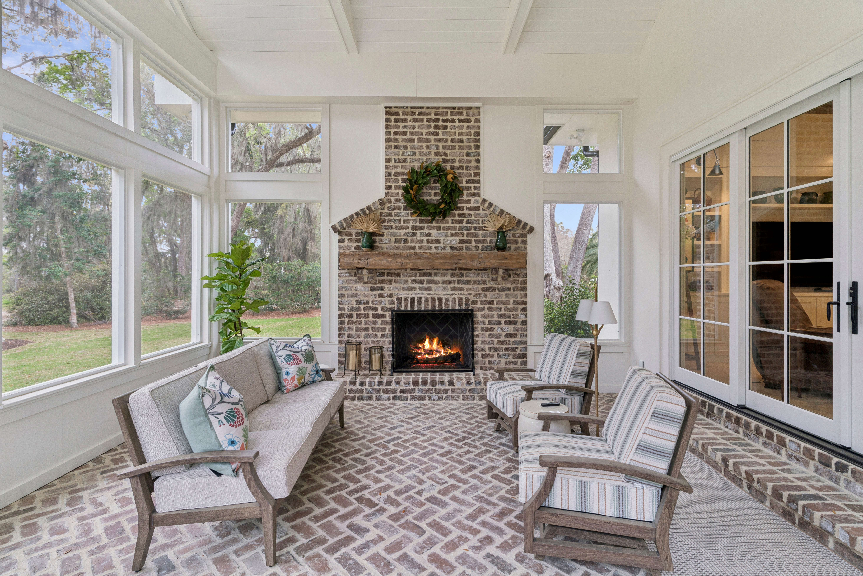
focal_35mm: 17
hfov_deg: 93.3
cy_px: 288
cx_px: 432
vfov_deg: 70.5
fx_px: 408
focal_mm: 17
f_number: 8
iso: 250
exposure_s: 1/15
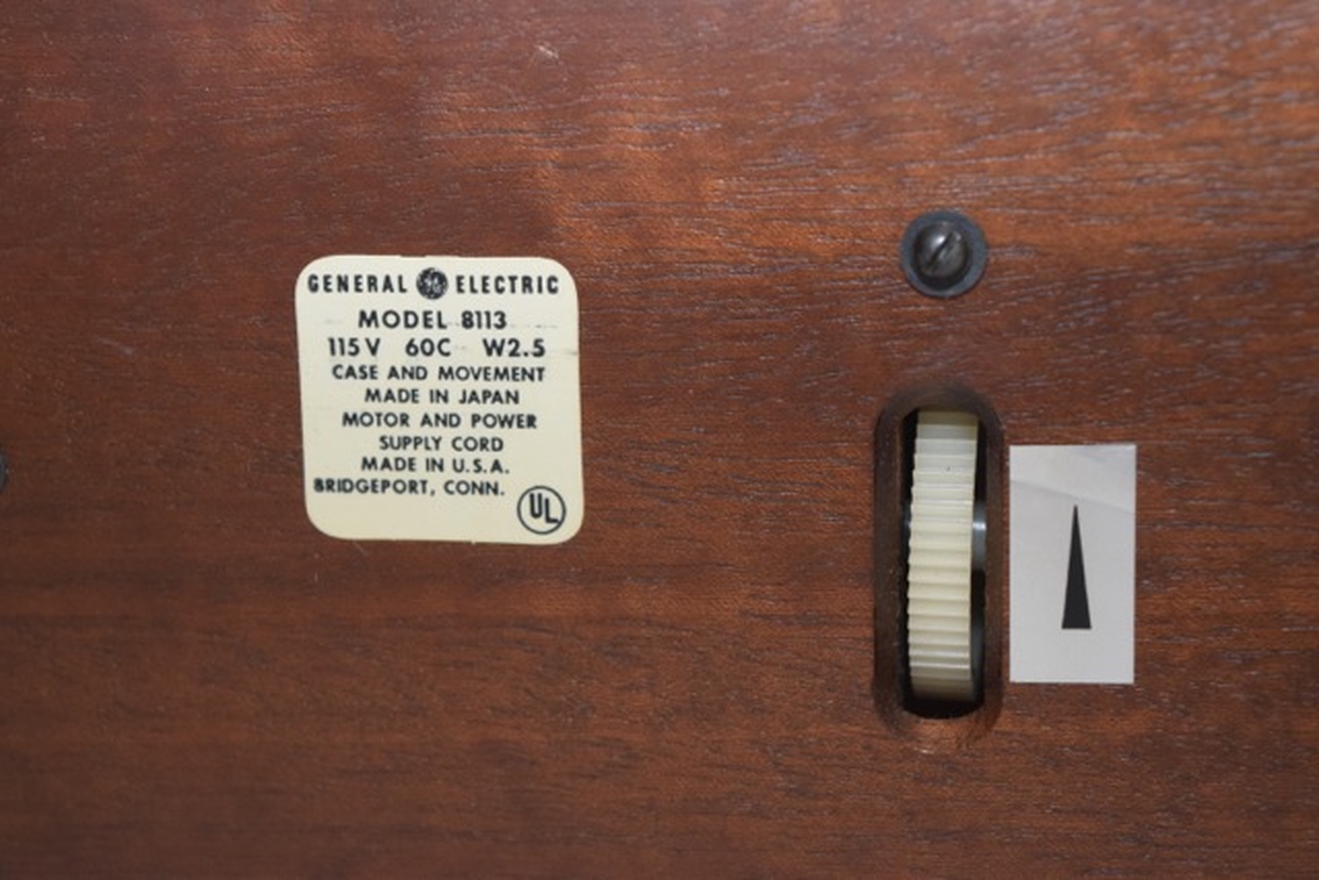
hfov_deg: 24.6
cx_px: 660
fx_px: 3023
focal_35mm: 82
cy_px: 440
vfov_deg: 16.6
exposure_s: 1/125
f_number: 5.6
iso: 1600
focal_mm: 55
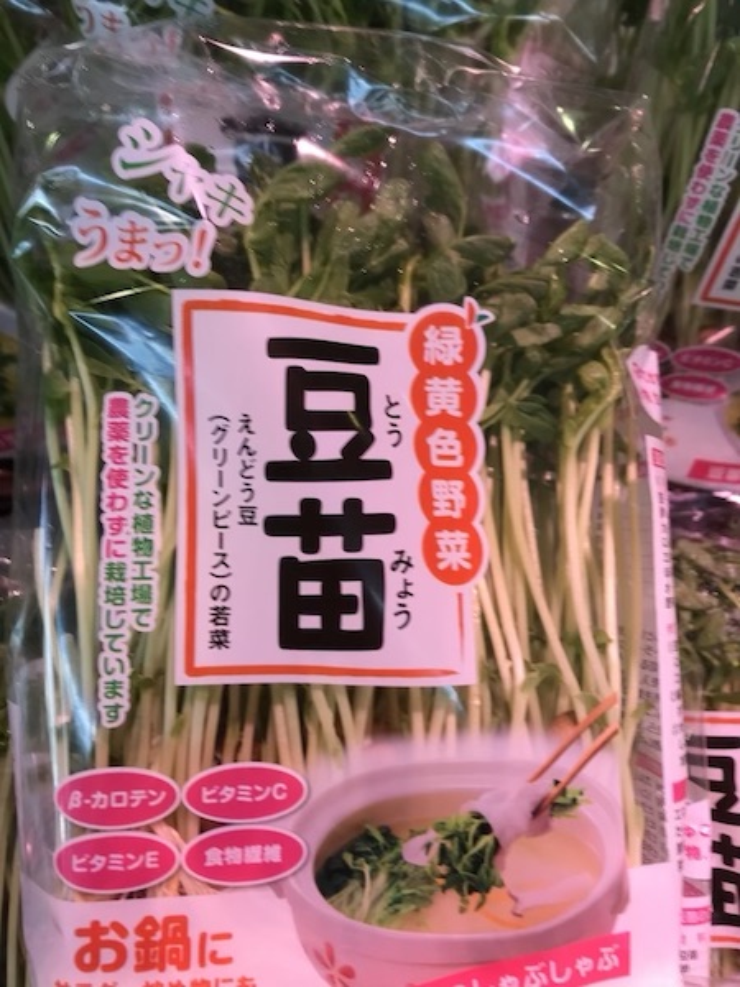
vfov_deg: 63.4
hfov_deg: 49.7
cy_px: 494
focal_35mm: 28
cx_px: 370
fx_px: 798
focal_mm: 3.99
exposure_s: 1/50
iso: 25
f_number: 1.8
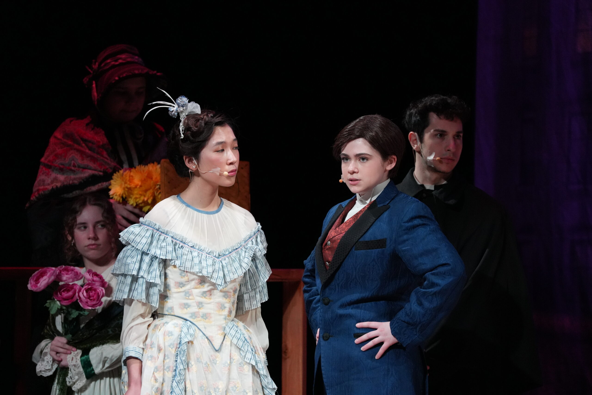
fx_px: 4933
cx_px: 296
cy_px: 198
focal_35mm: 300
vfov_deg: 4.6
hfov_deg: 6.9
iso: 5000
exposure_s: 1/320
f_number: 6.3
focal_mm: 300
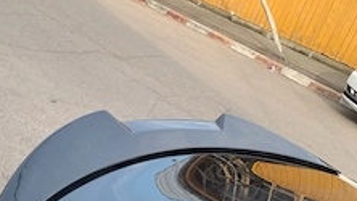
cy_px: 153
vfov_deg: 23.3
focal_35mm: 51
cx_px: 133
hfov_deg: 40.3
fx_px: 483
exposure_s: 1/439
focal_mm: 4.25
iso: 25
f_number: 1.8
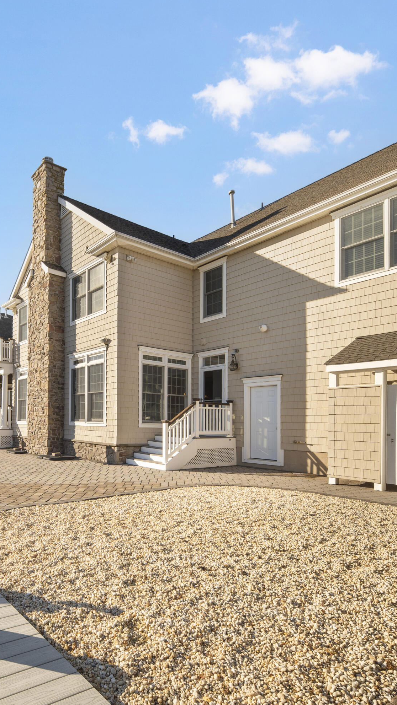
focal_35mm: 19
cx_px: 91
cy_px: 352
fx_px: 356
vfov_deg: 89.6
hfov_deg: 55.1
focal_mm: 12
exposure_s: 1/800
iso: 400
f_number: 8
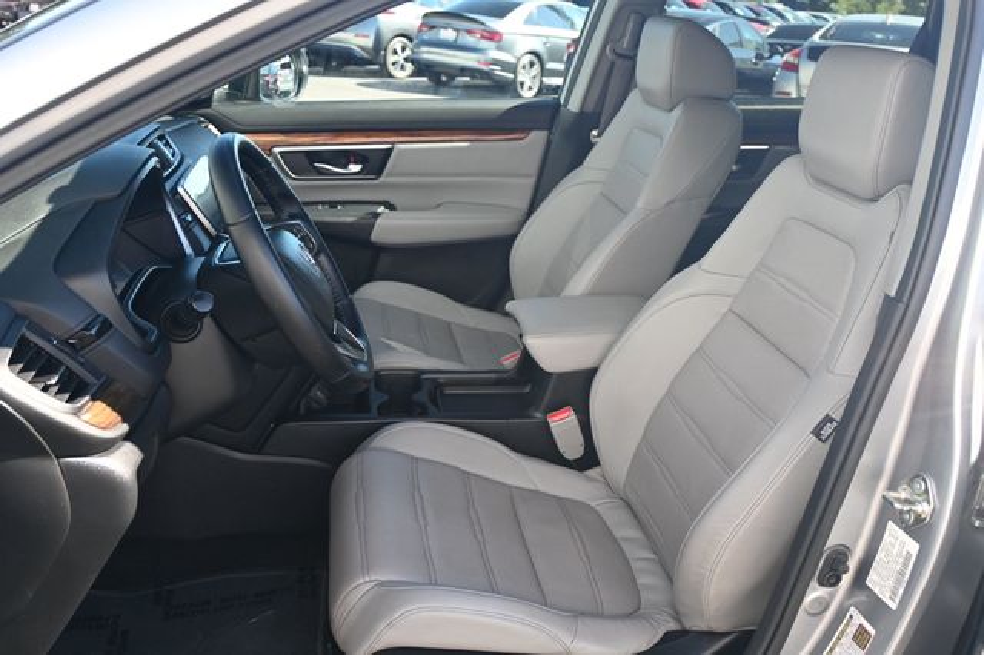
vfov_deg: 40.8
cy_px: 328
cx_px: 492
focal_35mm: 32
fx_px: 881
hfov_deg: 58.4
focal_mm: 21.5
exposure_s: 1/250
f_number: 4
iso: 400
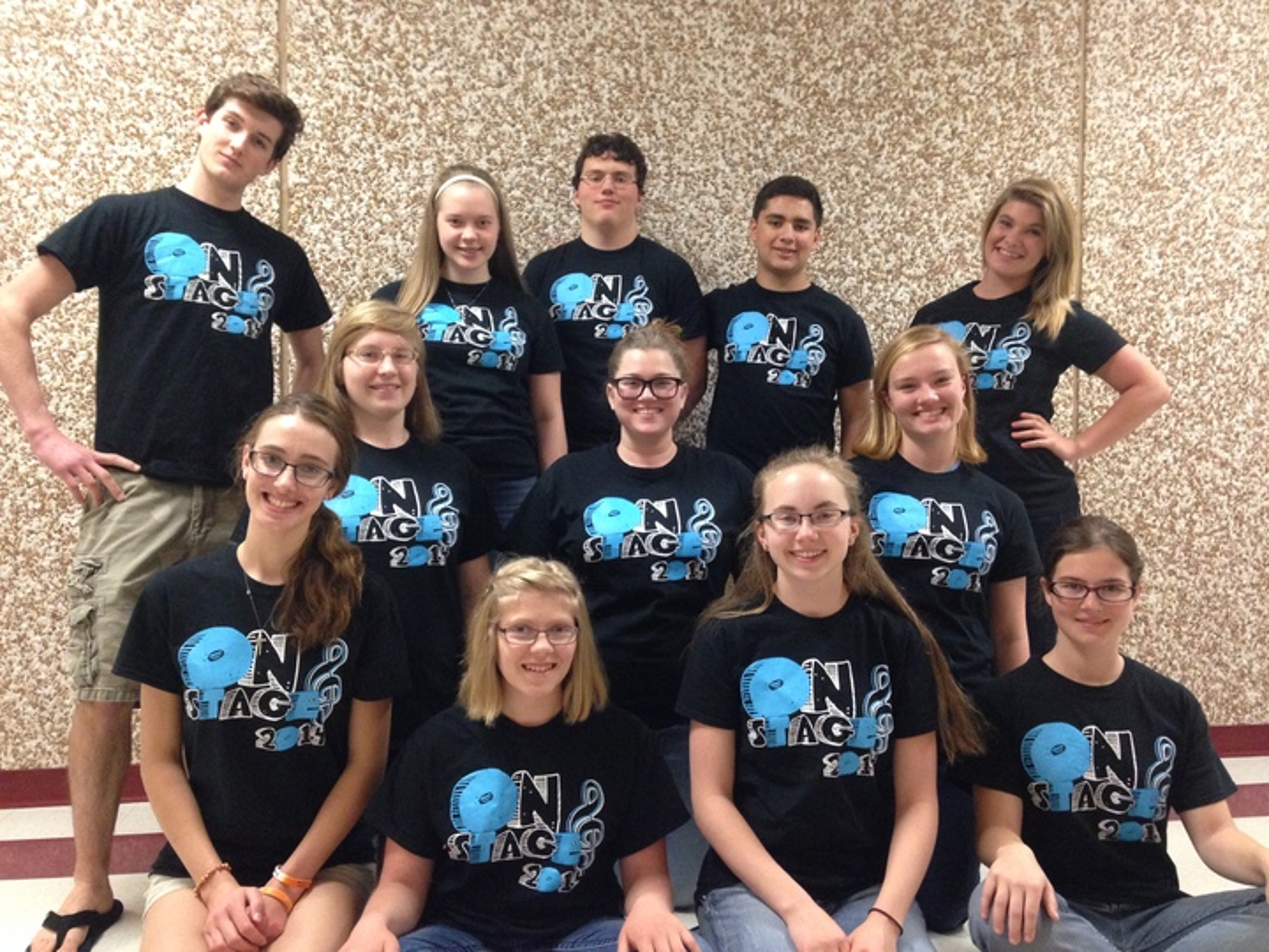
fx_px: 1210
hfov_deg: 55.4
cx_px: 634
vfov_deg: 42.9
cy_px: 476
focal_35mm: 33
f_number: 2.4
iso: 400
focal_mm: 4.12
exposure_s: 1/20
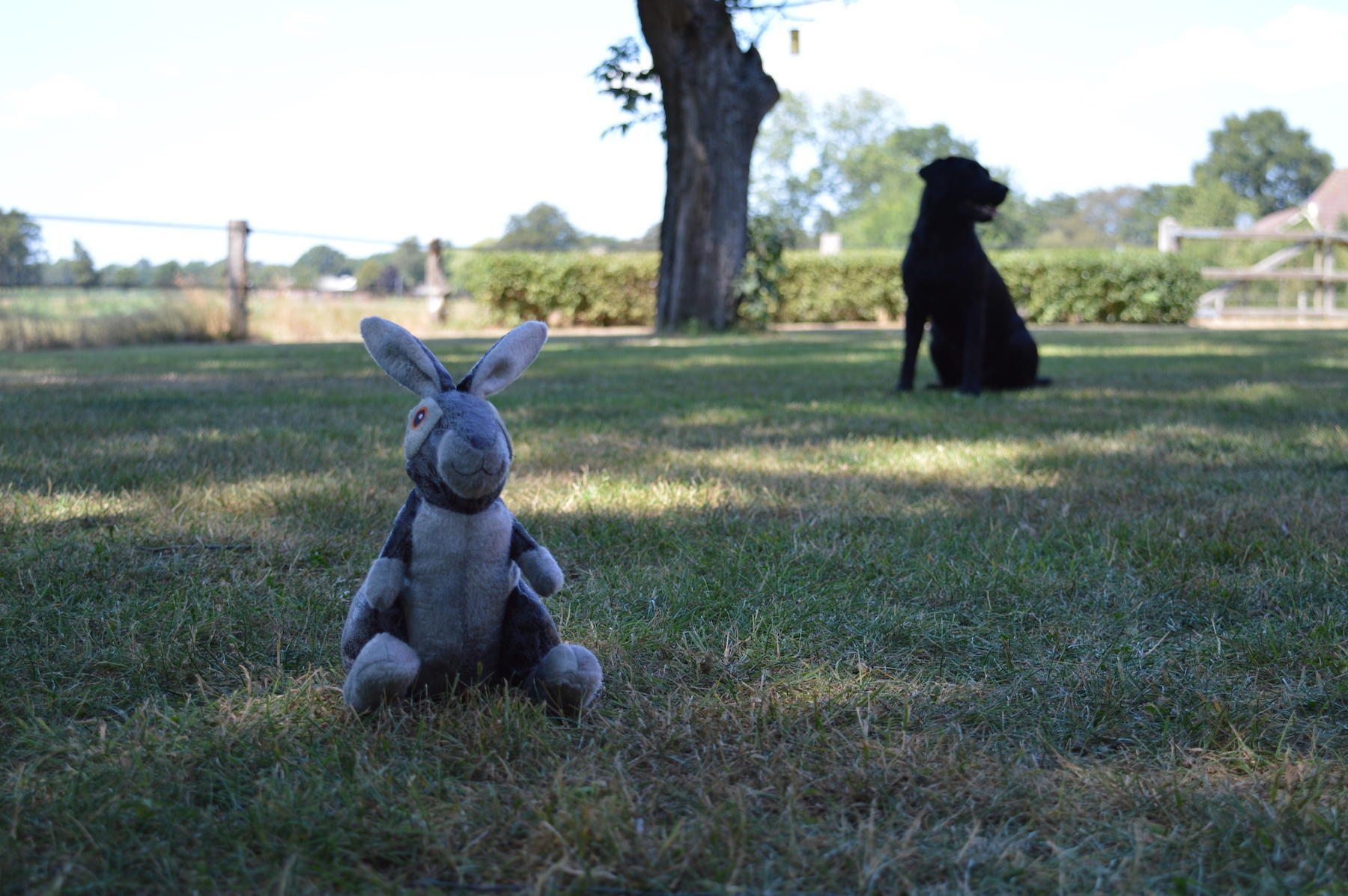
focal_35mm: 57
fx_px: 2133
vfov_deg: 23.7
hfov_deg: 35.1
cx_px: 674
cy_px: 448
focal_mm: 38
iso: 100
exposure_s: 1/125
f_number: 5.6
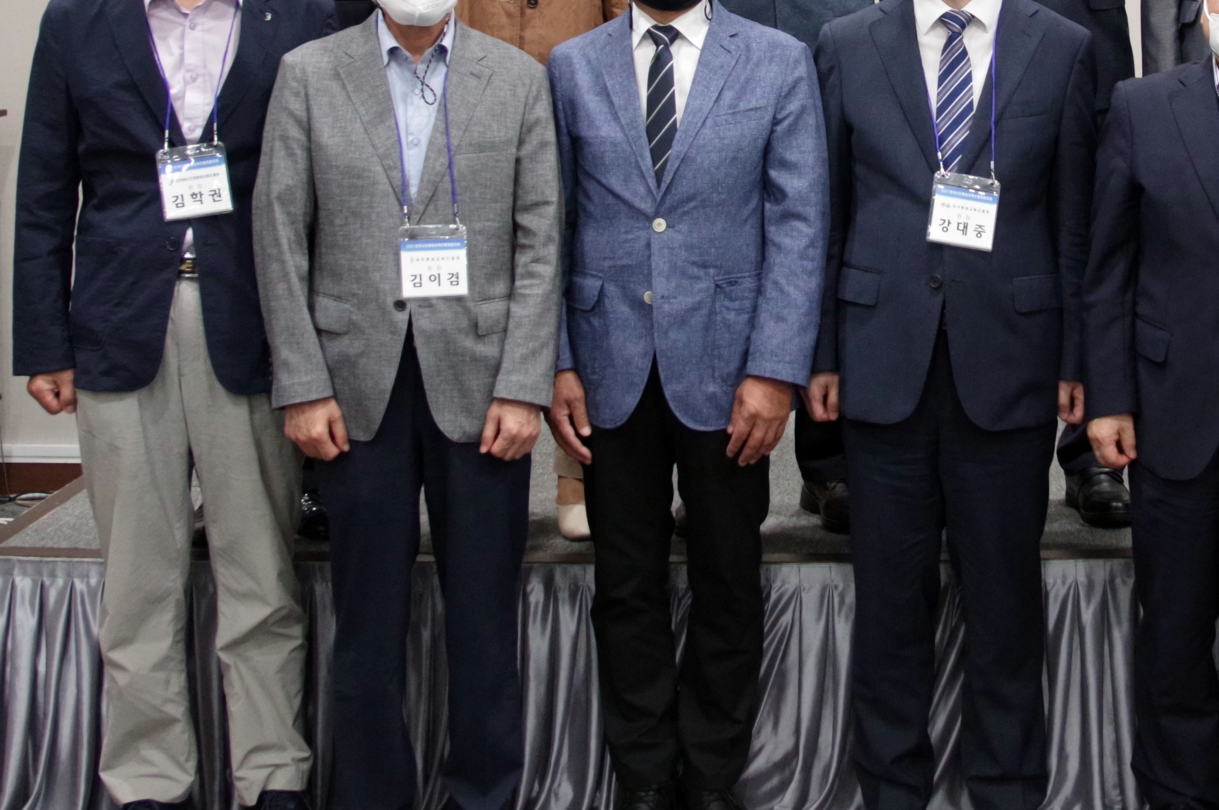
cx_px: 939
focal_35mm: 71
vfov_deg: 18.8
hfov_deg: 28.0
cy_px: 69
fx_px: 2402
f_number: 3.5
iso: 3200
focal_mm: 22
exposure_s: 1/100
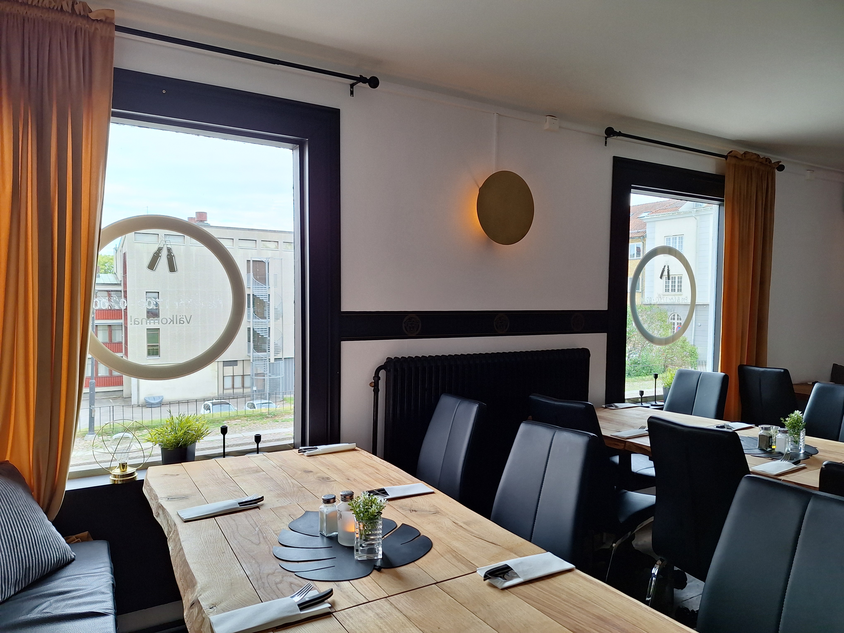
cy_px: 316
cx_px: 422
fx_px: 561
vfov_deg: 58.9
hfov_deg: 73.9
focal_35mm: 23
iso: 40
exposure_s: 1/148
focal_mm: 5.54
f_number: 1.8
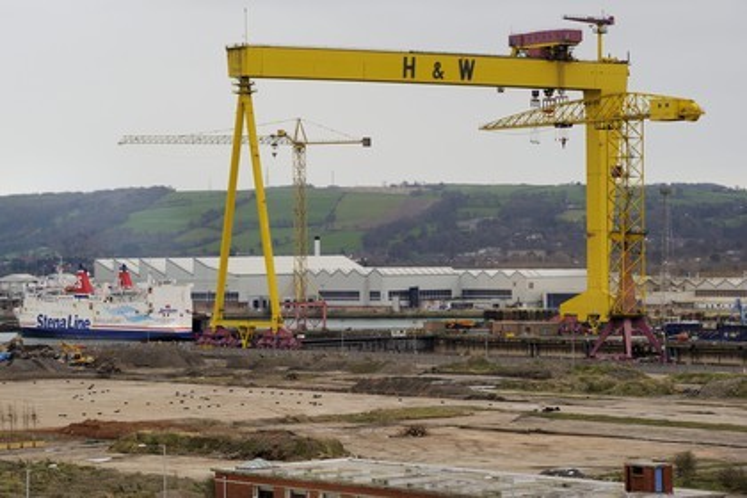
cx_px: 374
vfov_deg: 12.5
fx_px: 2282
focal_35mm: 110
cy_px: 249
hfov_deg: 18.6
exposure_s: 1/250
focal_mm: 110
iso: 400
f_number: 7.1
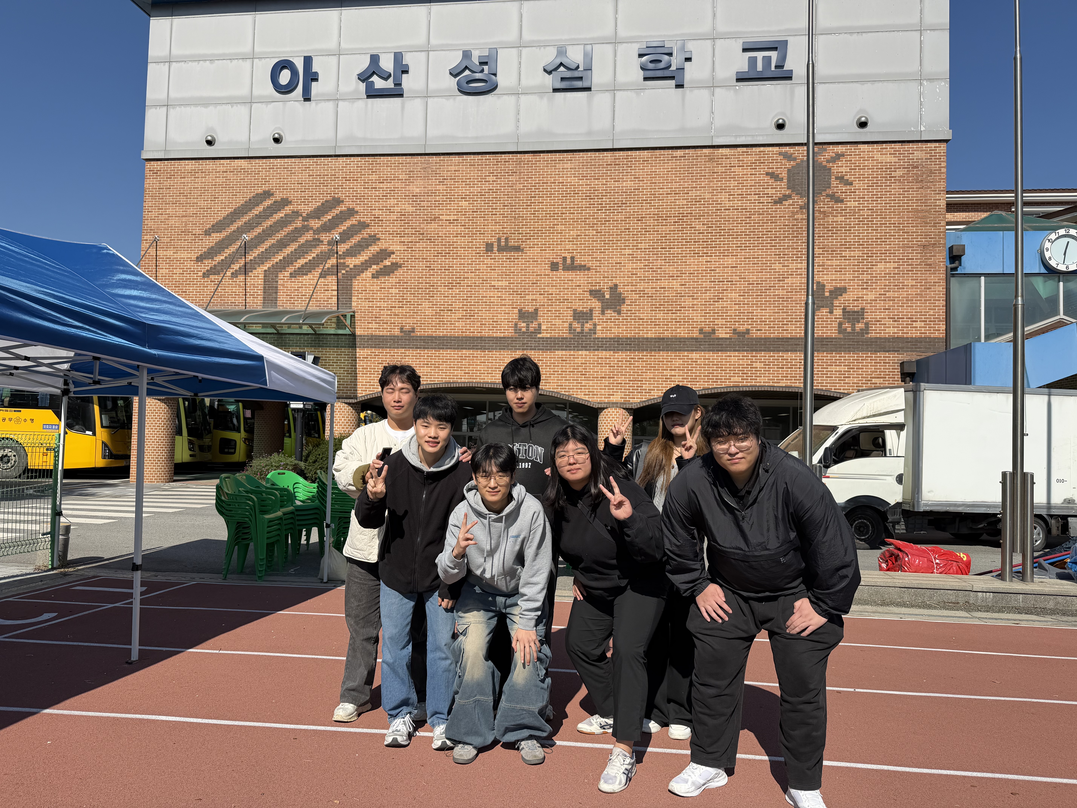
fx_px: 747
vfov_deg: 56.8
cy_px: 404
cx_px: 538
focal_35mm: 24
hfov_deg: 71.6
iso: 80
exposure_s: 1/6711
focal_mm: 6.76
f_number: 1.78
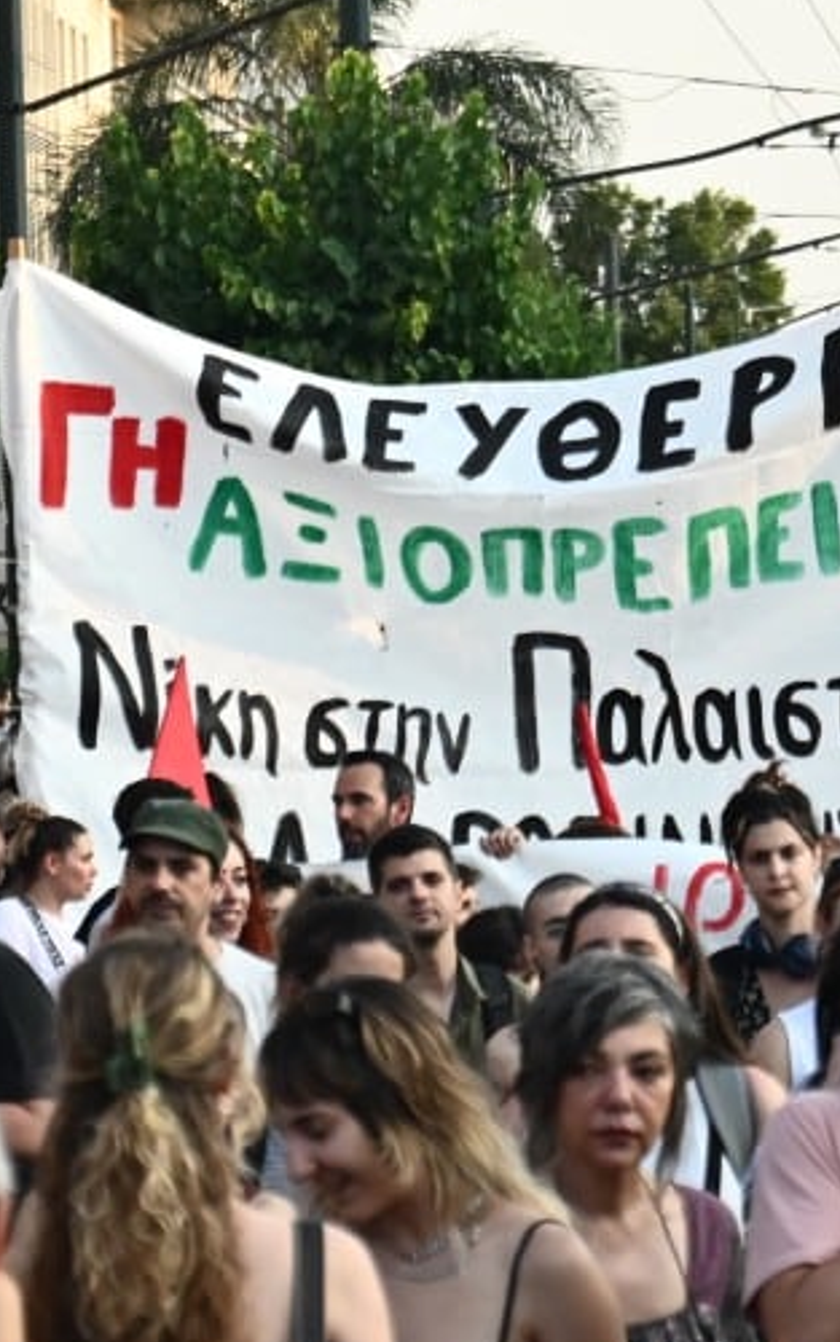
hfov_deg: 6.1
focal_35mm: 214
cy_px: 688
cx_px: 513
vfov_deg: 9.8
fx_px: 7829
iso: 1250
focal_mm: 70
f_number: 4
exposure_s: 1/1600
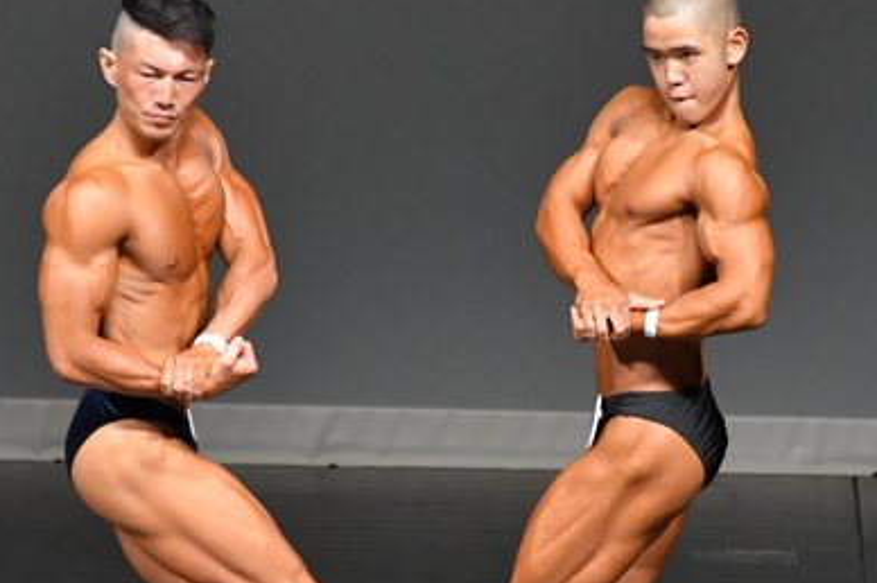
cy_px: 414
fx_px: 16795
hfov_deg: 3.0
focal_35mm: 690
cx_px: 745
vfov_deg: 2.0
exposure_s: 1/400
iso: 5000
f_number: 5.6
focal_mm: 230
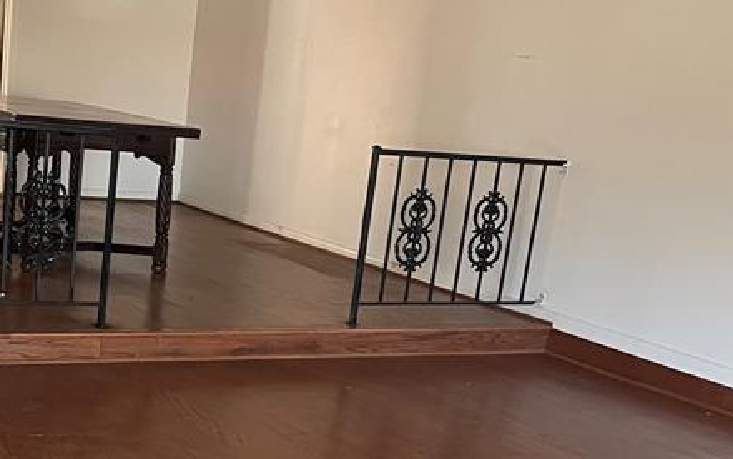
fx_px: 1279
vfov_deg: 19.9
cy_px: 434
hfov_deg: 31.6
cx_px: 209
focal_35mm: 64
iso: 500
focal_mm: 4.2
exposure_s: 1/60
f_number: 1.6
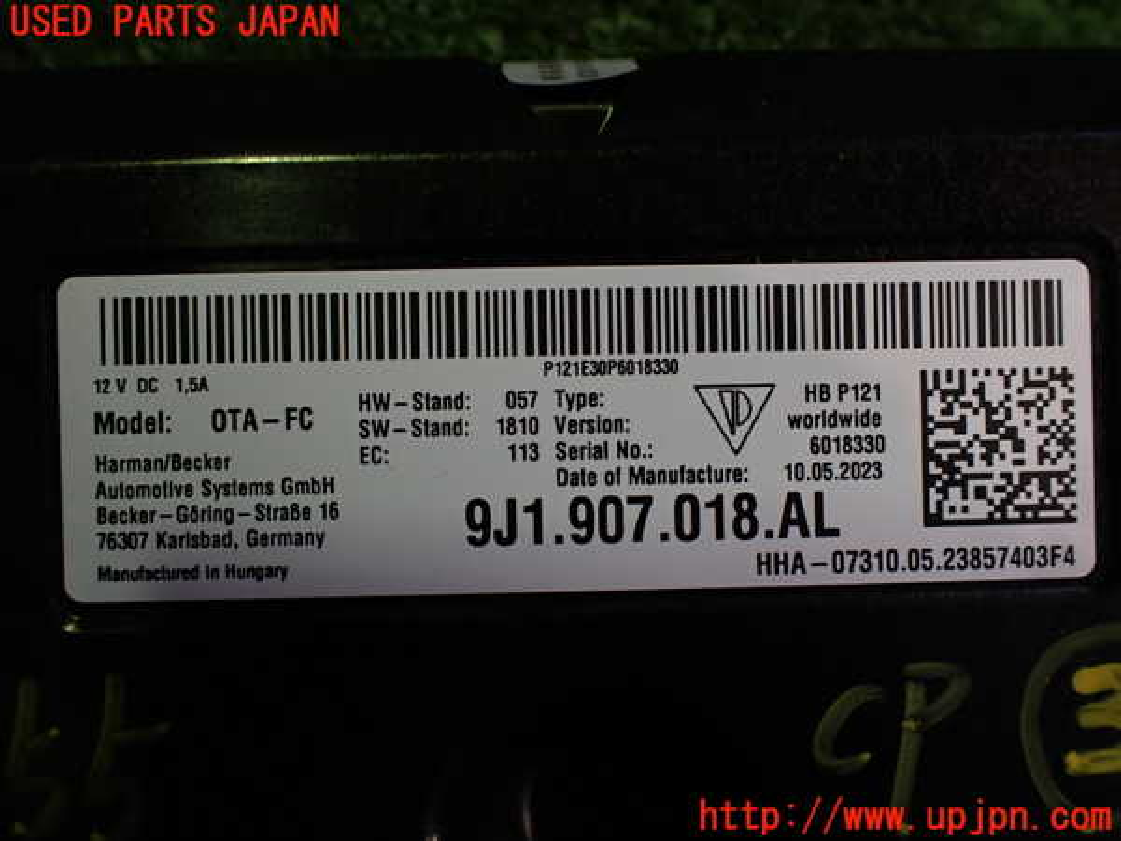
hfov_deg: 60.0
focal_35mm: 30
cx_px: 560
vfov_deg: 46.8
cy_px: 420
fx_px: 972
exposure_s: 1/125
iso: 200
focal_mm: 5.4
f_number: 2.3
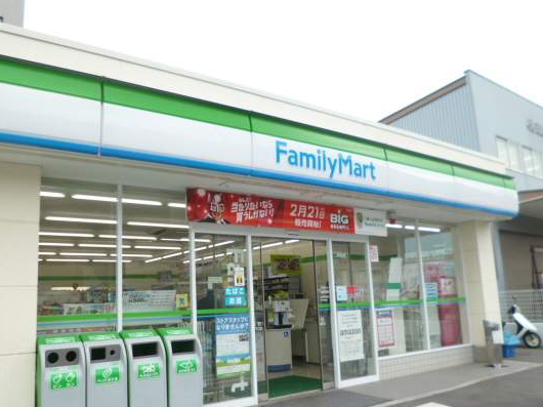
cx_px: 234
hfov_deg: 61.4
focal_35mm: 29
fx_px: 455
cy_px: 217
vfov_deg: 48.2
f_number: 2.5
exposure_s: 1/250
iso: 100
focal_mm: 4.3
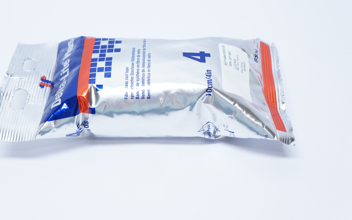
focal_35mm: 58
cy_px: 97
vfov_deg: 22.5
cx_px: 144
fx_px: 553
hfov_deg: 35.2
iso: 800
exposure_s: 1/50
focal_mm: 31
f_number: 6.3
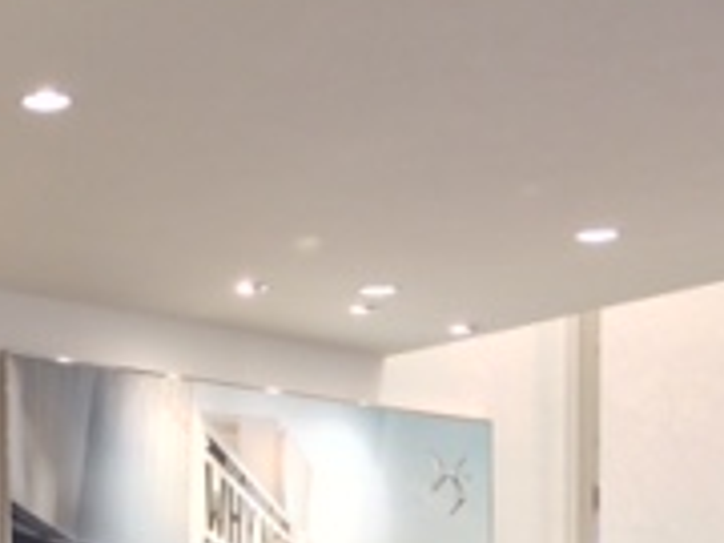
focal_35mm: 103
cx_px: 48
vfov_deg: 13.2
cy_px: 909
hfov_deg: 18.7
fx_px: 2154
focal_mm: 4.15
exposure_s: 1/30
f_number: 2.2
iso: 40
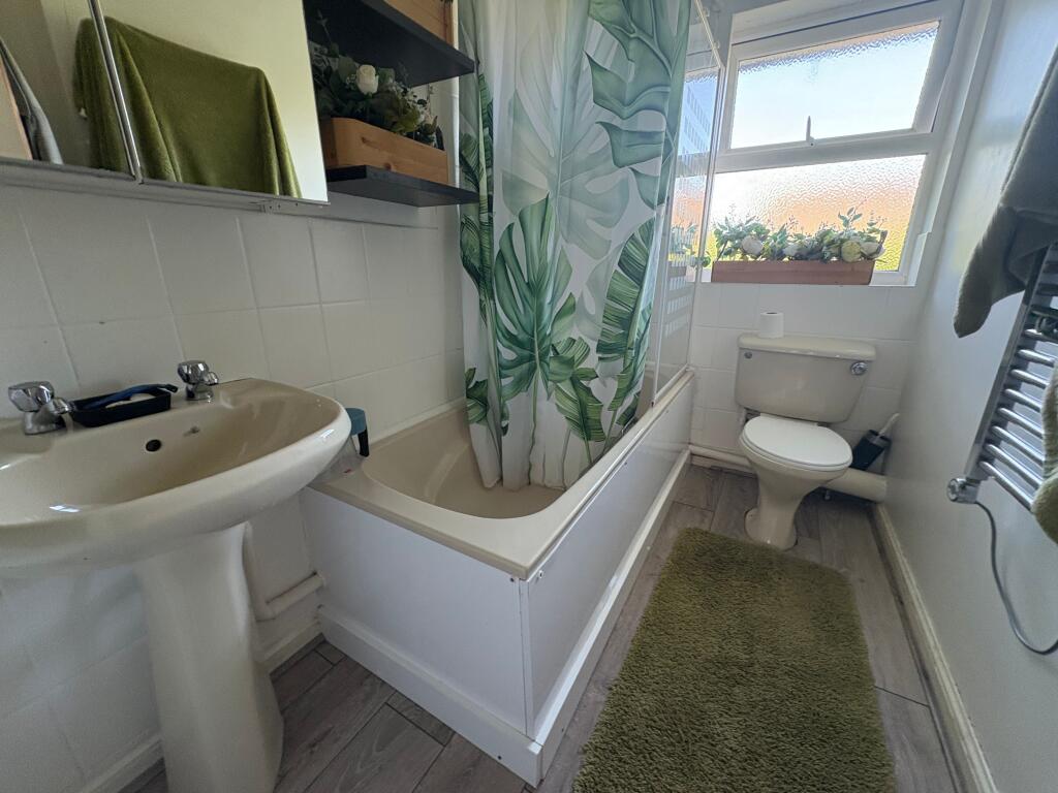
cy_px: 396
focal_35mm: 14
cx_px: 529
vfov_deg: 85.7
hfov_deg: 102.1
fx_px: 428
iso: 320
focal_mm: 2.22
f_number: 2.2
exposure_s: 1/60
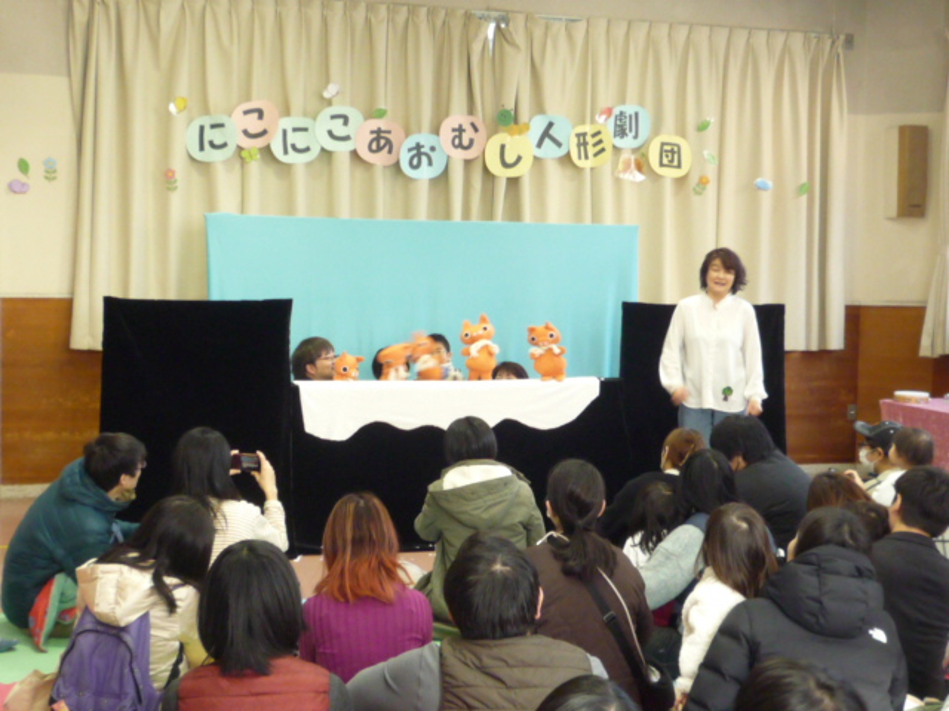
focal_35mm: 47
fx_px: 1289
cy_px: 356
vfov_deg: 30.9
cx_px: 474
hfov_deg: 40.4
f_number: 2.9
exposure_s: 1/30
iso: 200
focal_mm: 4.7
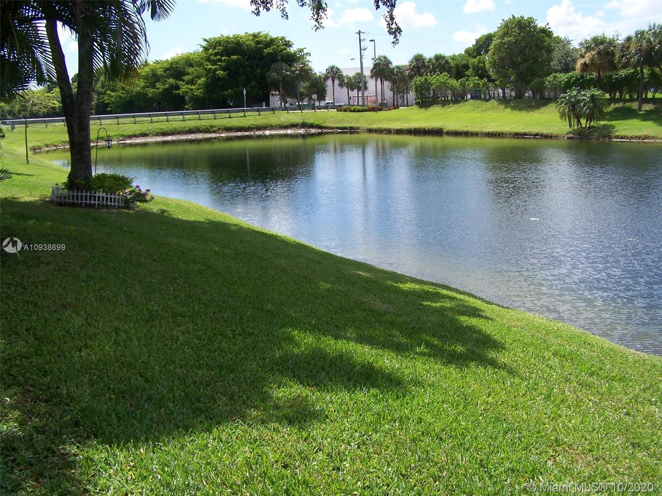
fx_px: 727
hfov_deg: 49.0
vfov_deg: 37.7
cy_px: 248
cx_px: 331
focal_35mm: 38
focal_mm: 6.3
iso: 64
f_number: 4
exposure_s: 1/400
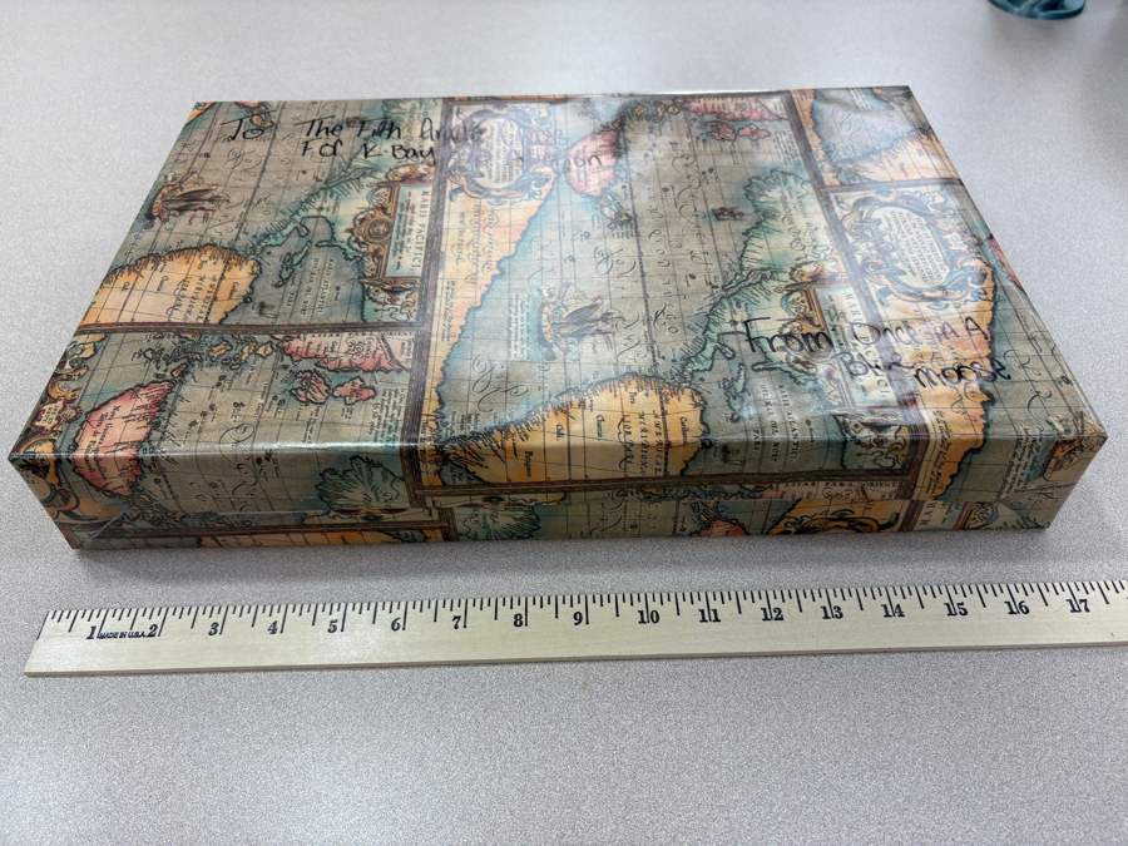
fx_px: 847
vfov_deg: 53.1
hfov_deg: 67.3
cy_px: 423
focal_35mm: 26
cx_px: 564
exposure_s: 1/120
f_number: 1.6
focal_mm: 5.96
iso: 50
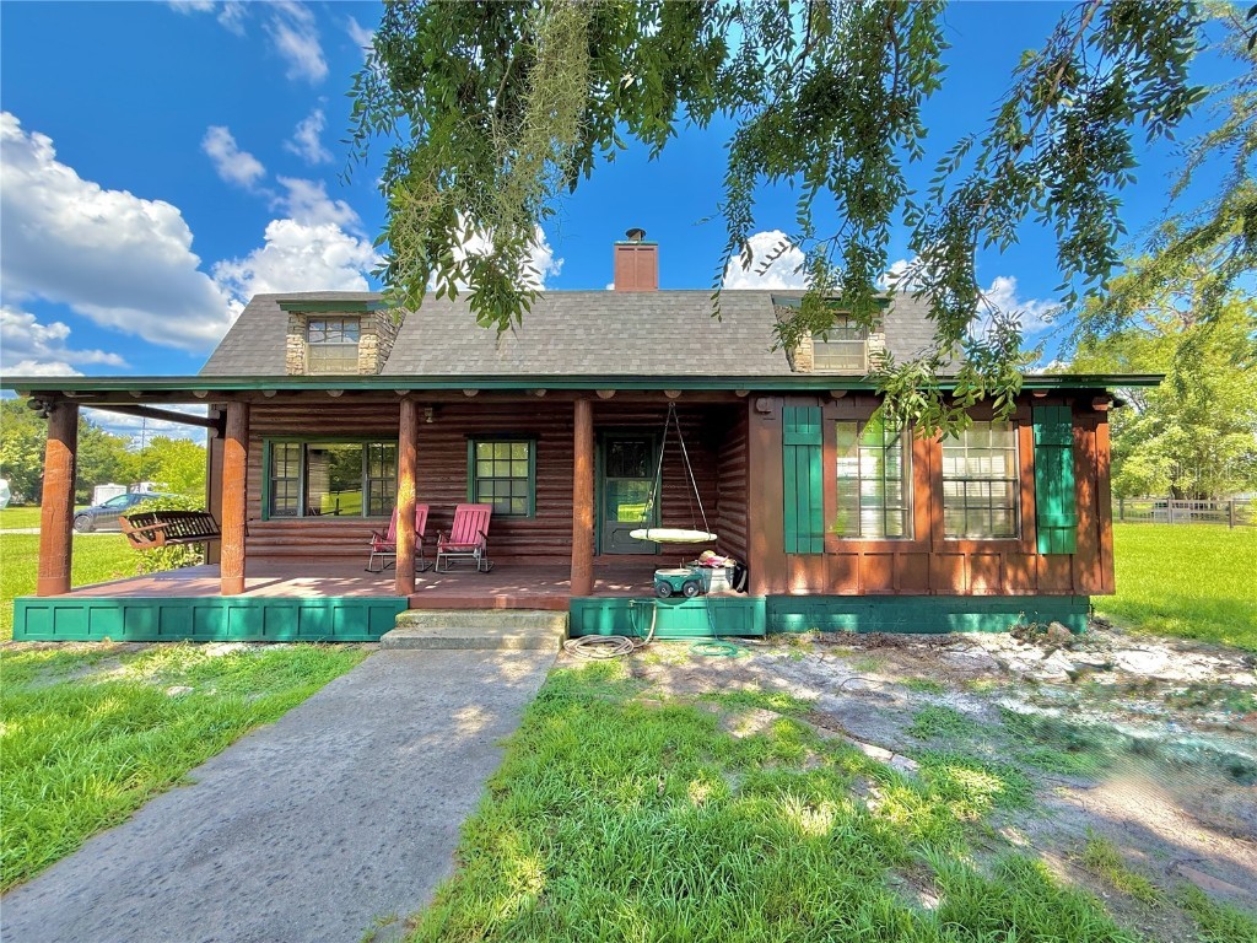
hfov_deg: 102.1
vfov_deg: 85.7
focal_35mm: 14
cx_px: 628
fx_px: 508
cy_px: 472
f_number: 2.2
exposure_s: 1/336
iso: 64
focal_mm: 2.22
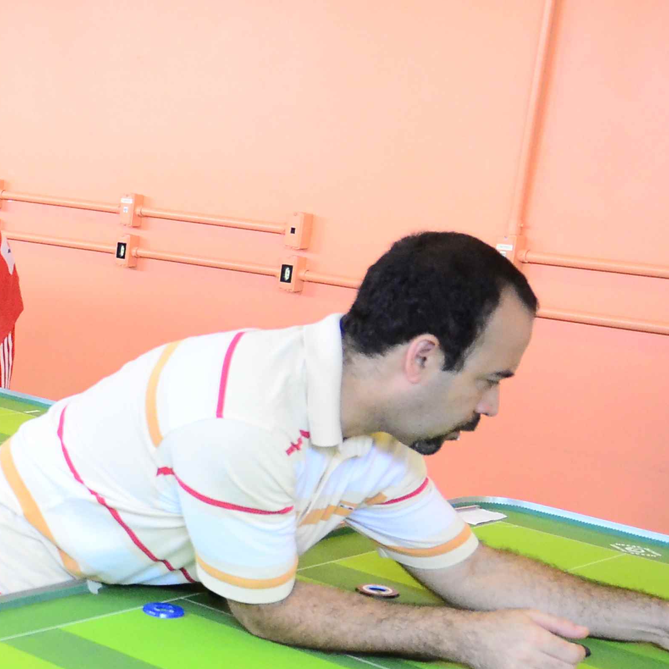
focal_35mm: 127
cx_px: -229
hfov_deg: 13.2
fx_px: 2777
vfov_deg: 13.7
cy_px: 549
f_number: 3.2
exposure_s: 1/400
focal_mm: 32
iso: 3200
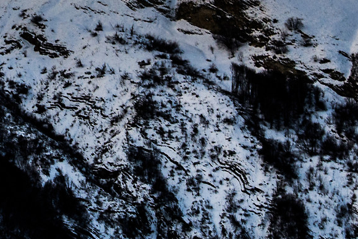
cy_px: -85
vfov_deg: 4.0
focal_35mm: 342
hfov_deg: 6.0
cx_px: -4
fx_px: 3401
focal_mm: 55
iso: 200
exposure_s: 1/80
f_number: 11
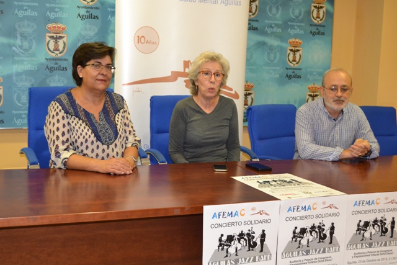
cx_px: 198
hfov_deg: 42.3
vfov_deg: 29.0
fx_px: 513
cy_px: 132
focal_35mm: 46
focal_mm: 31
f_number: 4.2
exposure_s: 1/60
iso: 2000
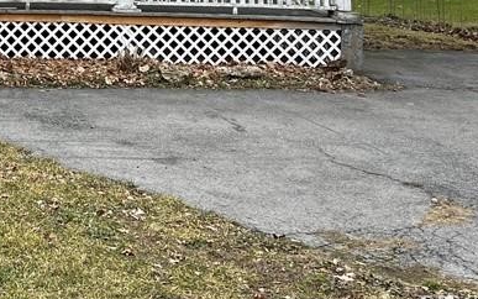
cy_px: -148
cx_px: -130
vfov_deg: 16.3
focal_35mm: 73
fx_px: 951
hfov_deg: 24.8
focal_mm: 5.1
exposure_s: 1/898
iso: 50
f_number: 1.6
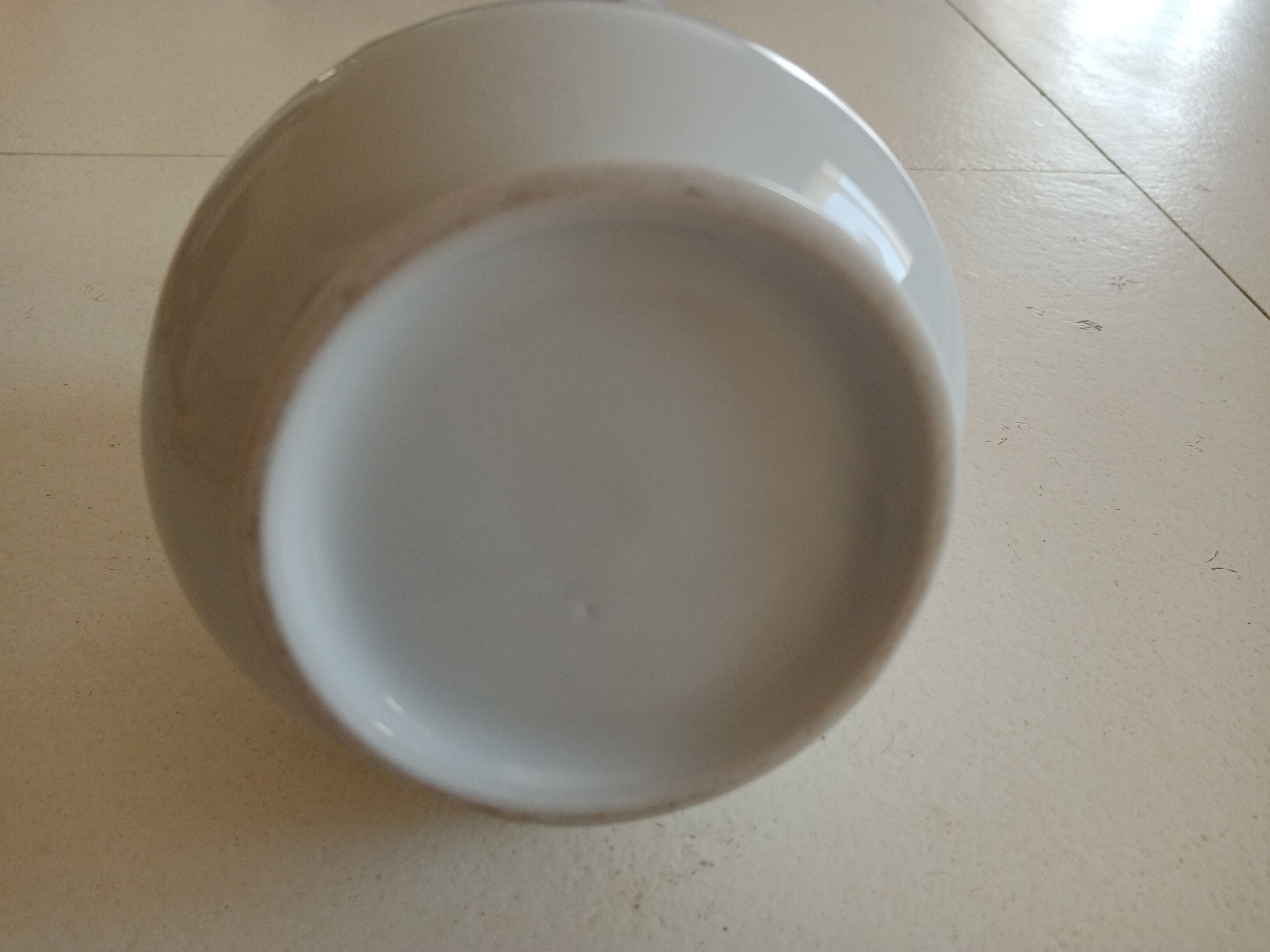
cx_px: 635
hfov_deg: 67.3
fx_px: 954
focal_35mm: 26
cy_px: 476
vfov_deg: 53.1
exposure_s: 1/33.3
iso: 166
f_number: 1.8
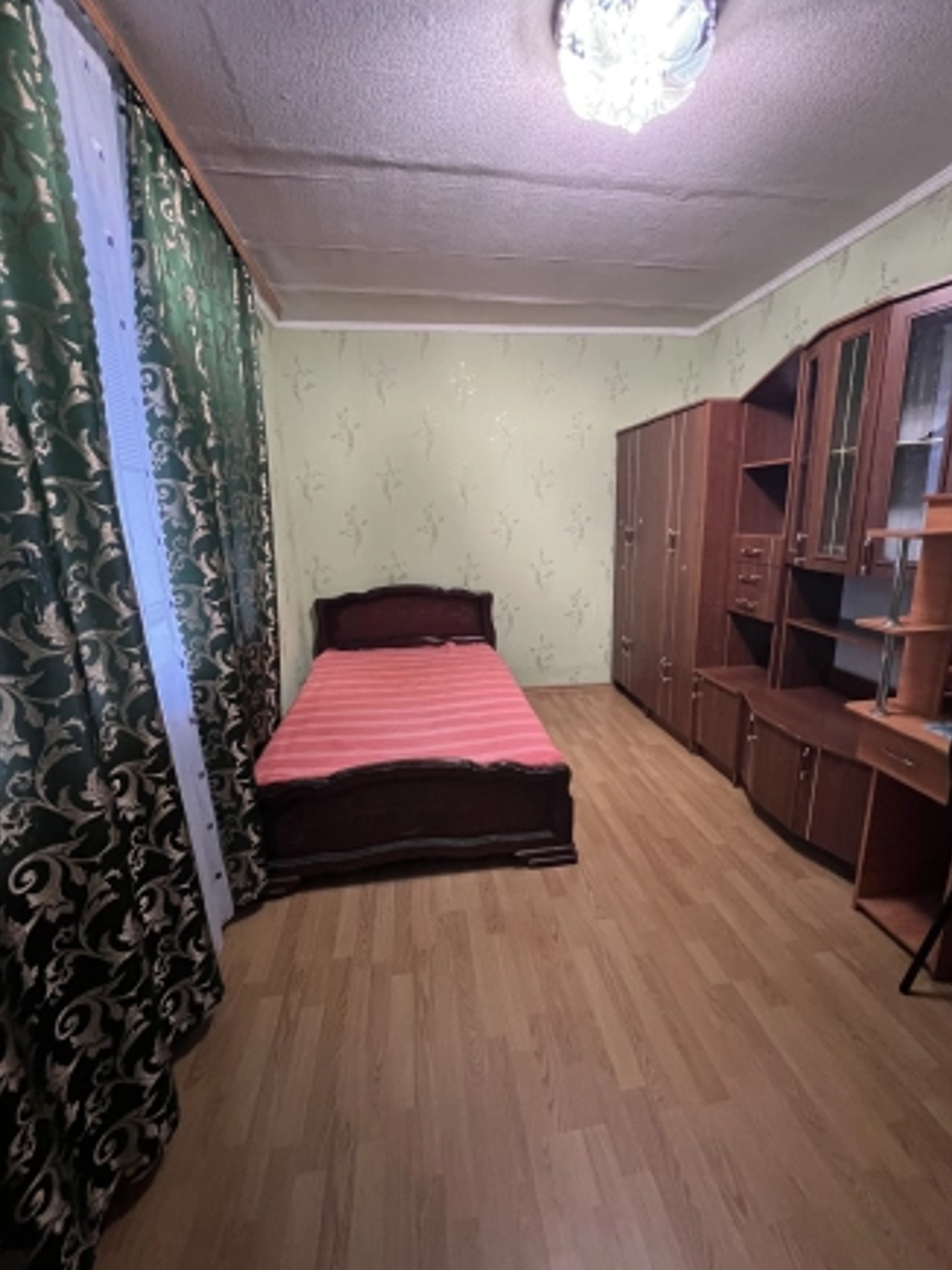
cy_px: 645
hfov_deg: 85.6
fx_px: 514
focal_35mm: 14
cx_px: 501
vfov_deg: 102.1
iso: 640
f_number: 1.8
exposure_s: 1/34
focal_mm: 1.57
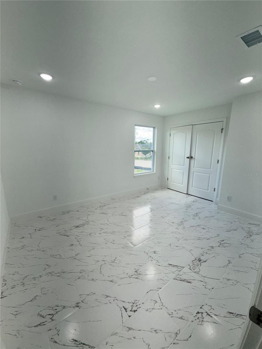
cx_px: 131
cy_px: 174
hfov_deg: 85.7
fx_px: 141
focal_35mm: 14
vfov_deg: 102.1
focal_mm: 2.22
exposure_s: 1/242
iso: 64
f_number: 2.2
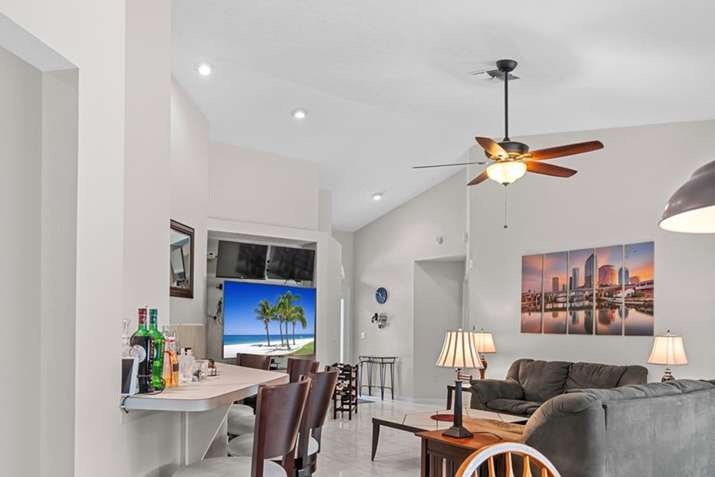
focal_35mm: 27
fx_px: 536
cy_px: 319
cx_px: 321
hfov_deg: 67.2
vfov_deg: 47.1
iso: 250
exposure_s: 3.2
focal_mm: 16
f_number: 9
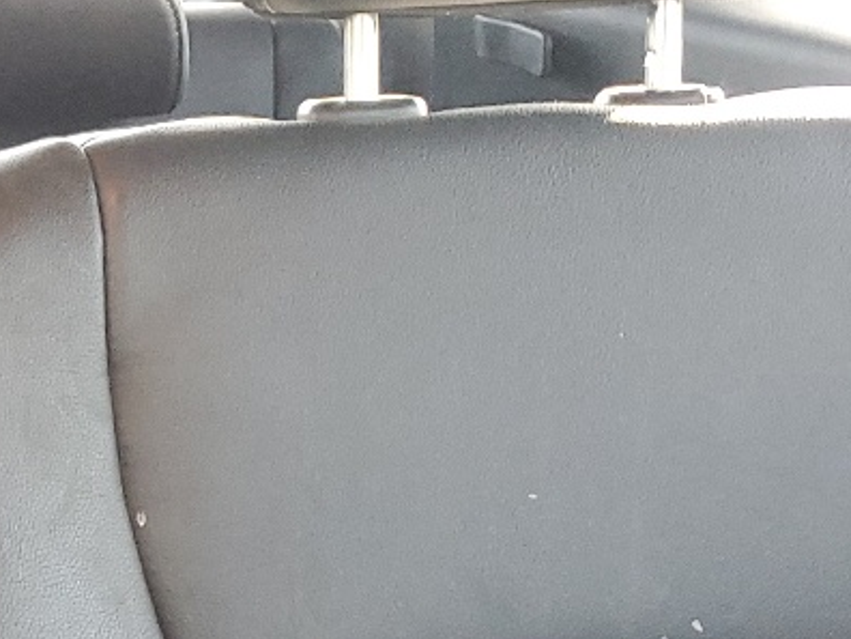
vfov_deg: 13.4
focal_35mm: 105
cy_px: 895
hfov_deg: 16.9
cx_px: -436
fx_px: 2581
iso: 153
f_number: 1.5
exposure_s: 1/60.2
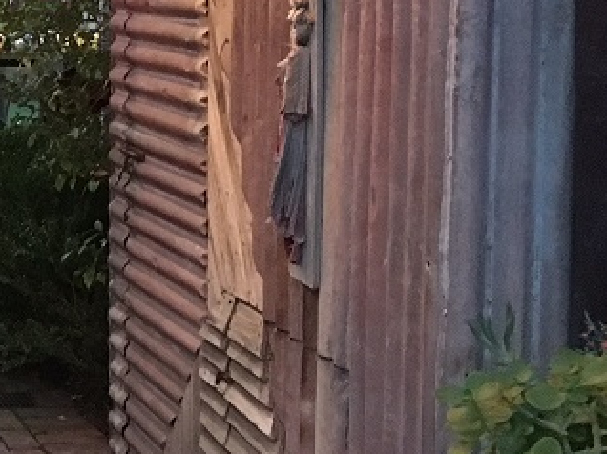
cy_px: 10
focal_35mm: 92
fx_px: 1612
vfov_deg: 15.8
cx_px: -220
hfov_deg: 19.4
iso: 320
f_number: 2.2
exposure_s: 1/17
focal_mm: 4.15
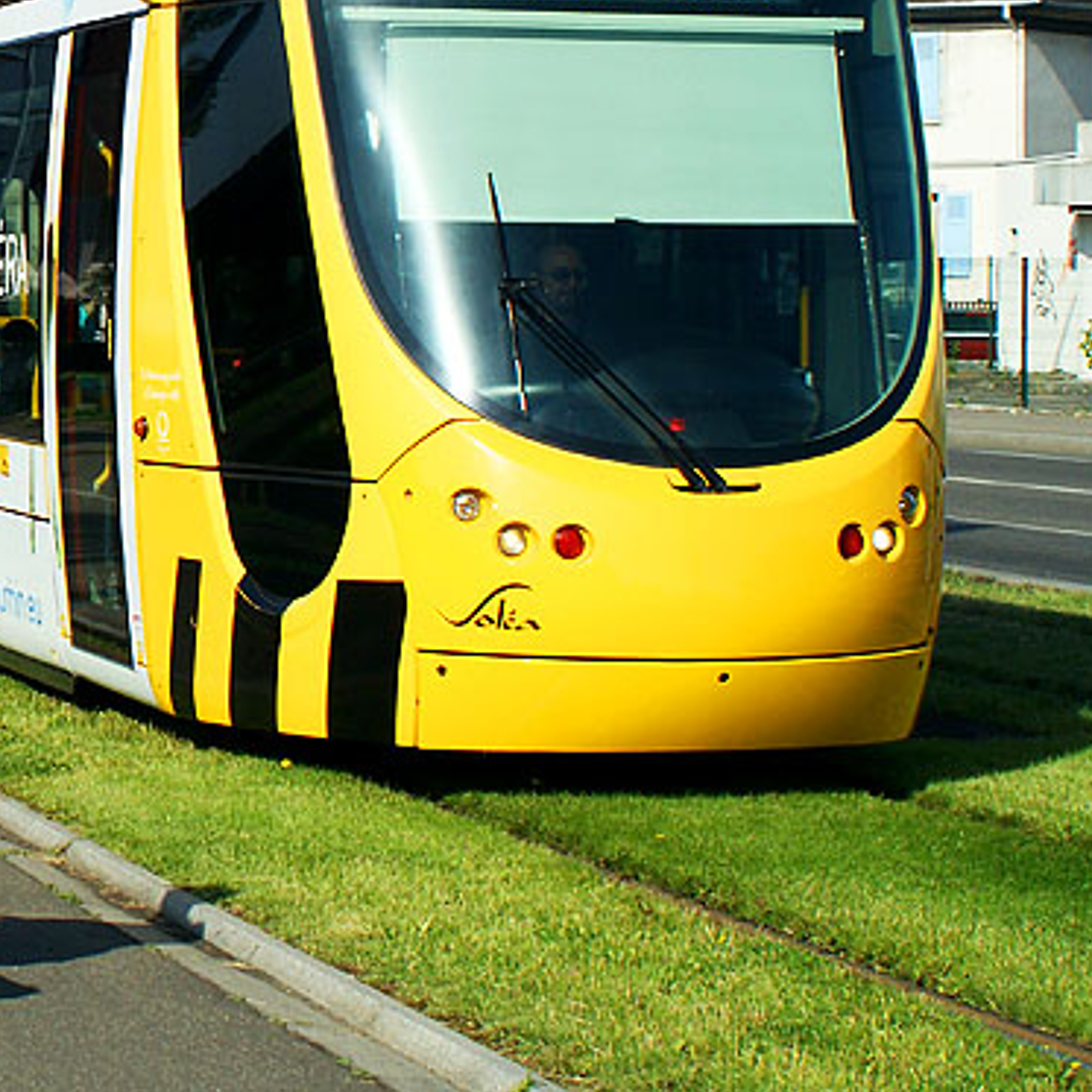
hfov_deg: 15.9
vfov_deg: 16.4
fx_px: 3747
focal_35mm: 105
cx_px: -252
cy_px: 193
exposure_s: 1/500
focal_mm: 30
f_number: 8
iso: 200
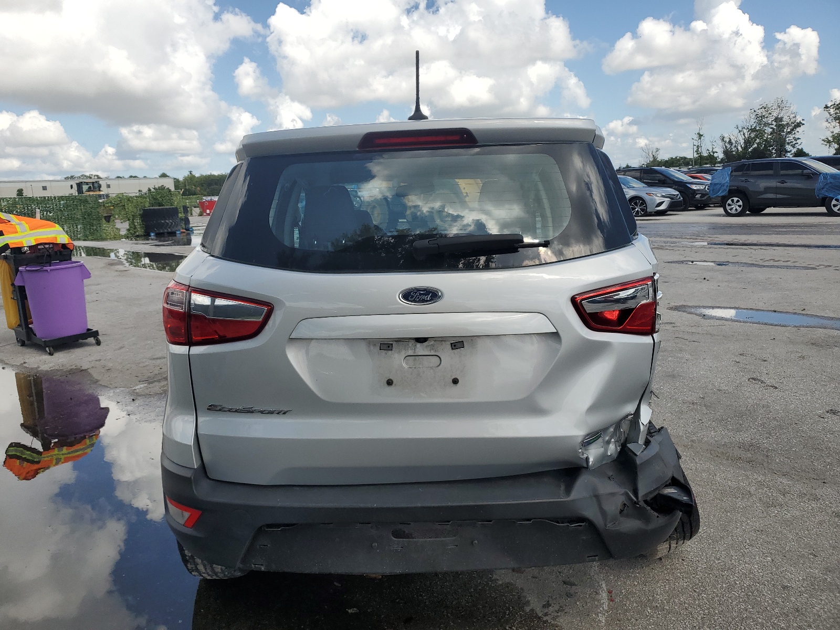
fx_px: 631
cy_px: 315
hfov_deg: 67.3
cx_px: 420
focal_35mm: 26
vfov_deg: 53.1
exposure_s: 1/3333
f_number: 1.5
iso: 50
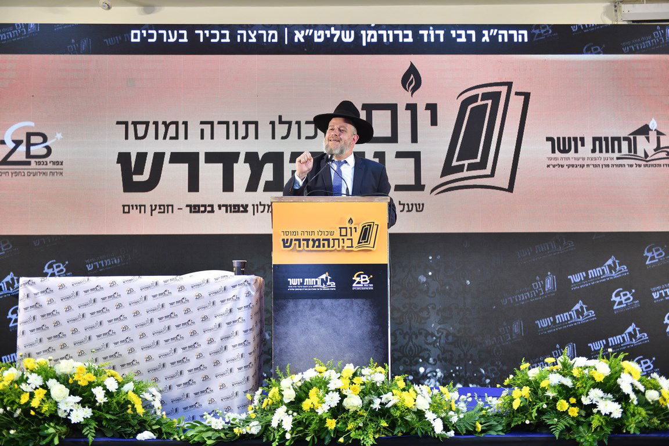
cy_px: 223
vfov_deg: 28.1
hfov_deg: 41.1
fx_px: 892
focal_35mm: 48
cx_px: 334
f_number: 8
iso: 640
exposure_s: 1/160
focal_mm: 48
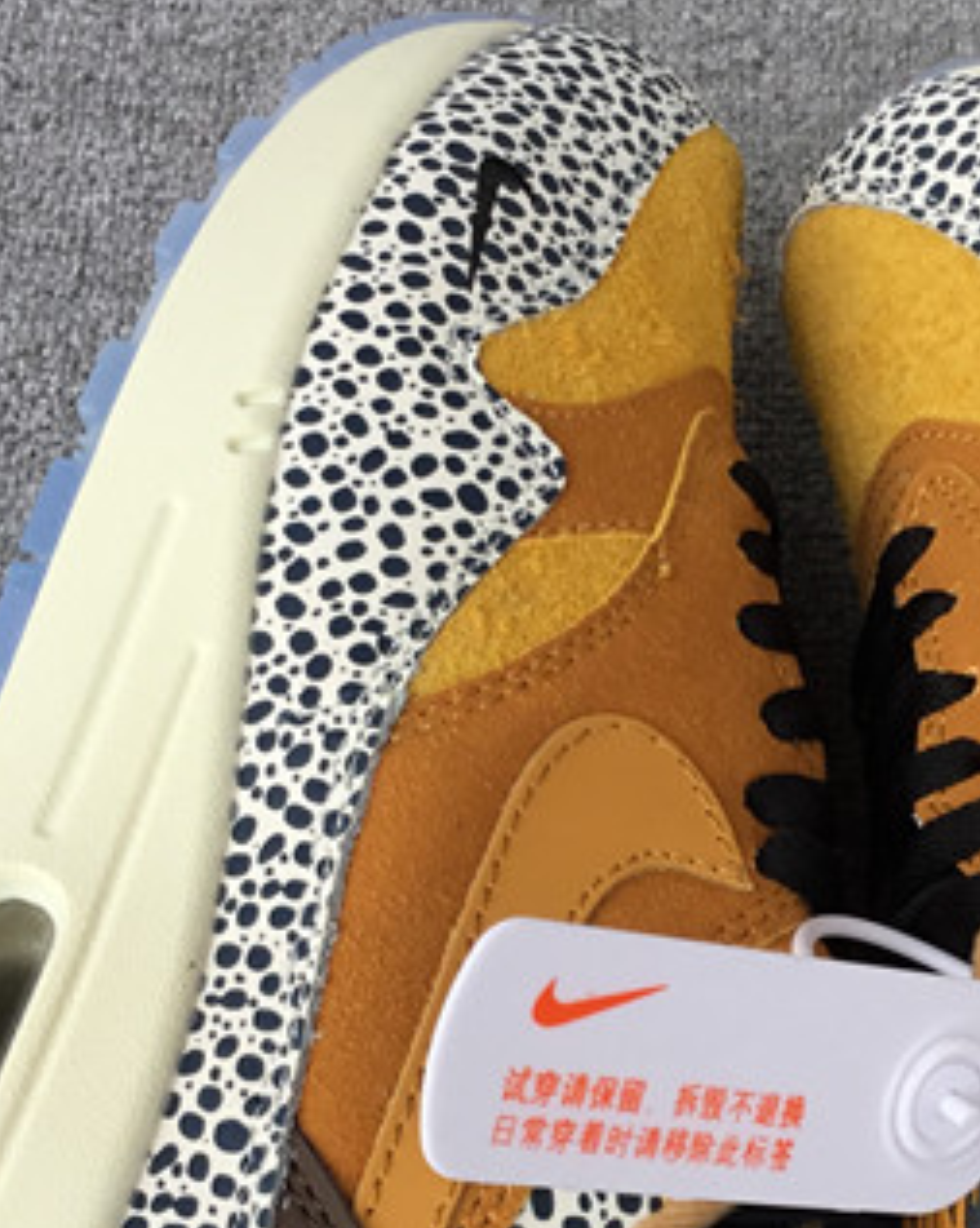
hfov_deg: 17.7
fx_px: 3122
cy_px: 823
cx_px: 744
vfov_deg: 22.2
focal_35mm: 86
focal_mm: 3.3
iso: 25
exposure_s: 1/100
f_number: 2.4
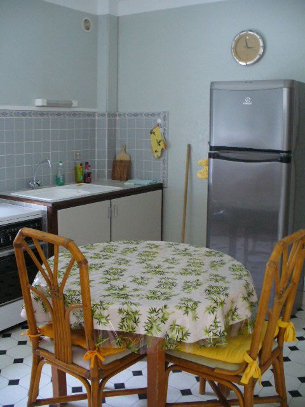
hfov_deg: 38.7
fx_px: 435
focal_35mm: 37
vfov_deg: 50.1
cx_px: 152
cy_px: 204
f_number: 2.8
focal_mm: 6.1
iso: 200
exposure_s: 1/15
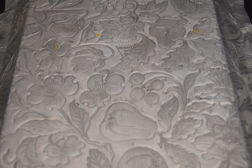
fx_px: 357
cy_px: 84
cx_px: 126
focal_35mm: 51
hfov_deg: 38.9
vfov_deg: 26.5
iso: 160
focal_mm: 34
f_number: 5.6
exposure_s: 1/160
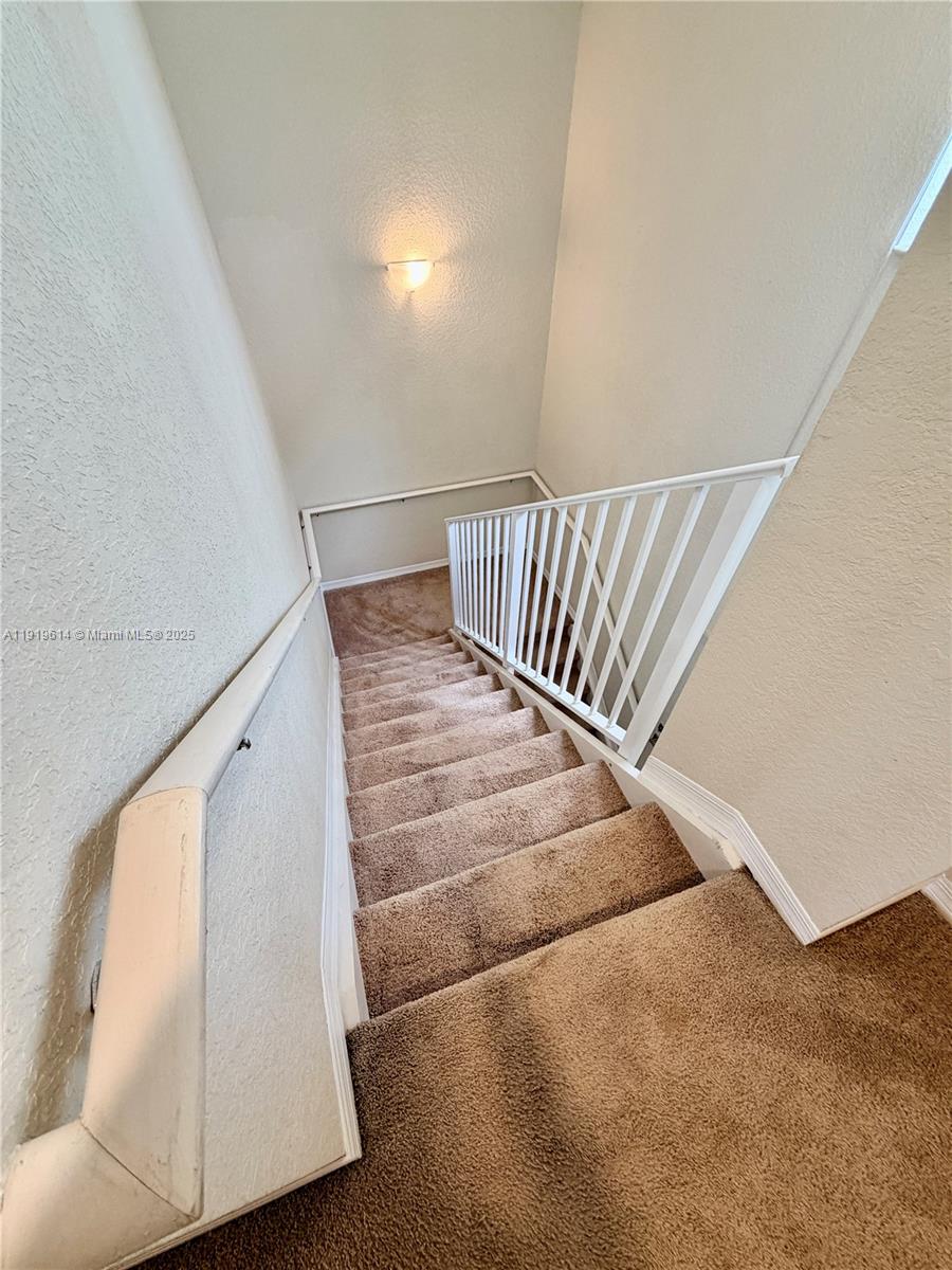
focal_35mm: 14
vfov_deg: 102.1
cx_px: 476
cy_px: 635
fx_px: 513
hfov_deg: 85.7
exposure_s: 1/60
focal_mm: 2.22
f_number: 2.2
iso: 160
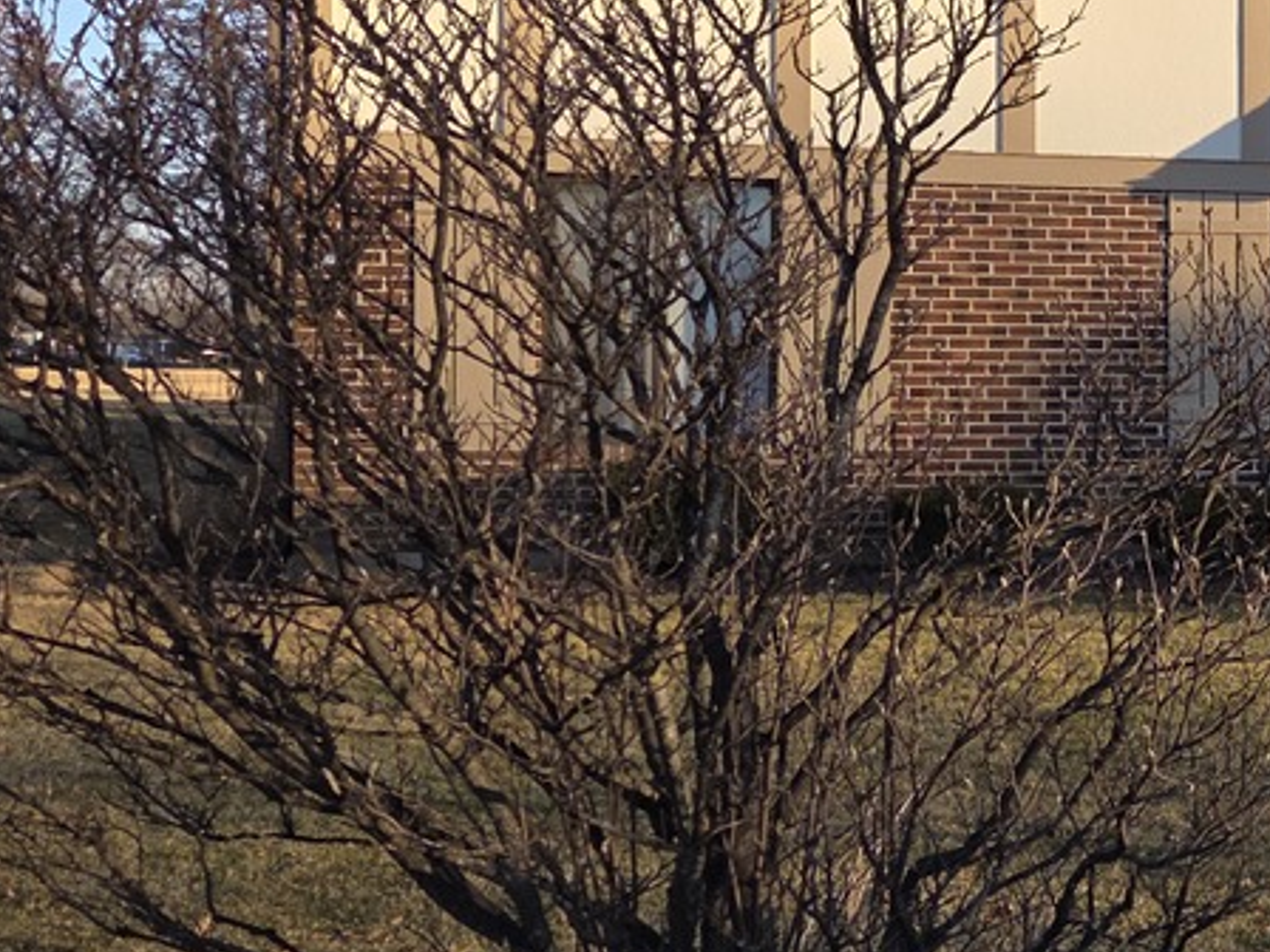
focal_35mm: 74
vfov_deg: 19.9
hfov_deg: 23.0
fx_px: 2715
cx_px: 1718
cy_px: 368
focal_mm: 5.4
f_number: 1.8
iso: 25
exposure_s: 1/489
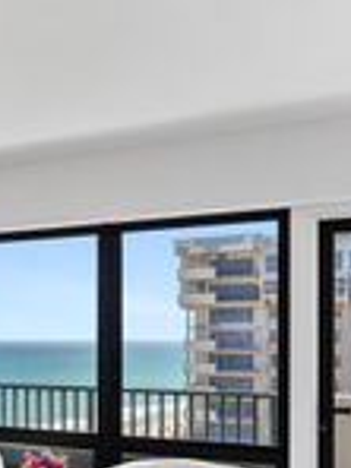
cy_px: 372
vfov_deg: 35.7
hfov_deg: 24.4
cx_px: -108
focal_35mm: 52
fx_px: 703
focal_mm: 16
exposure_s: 1/20
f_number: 4.5
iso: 160
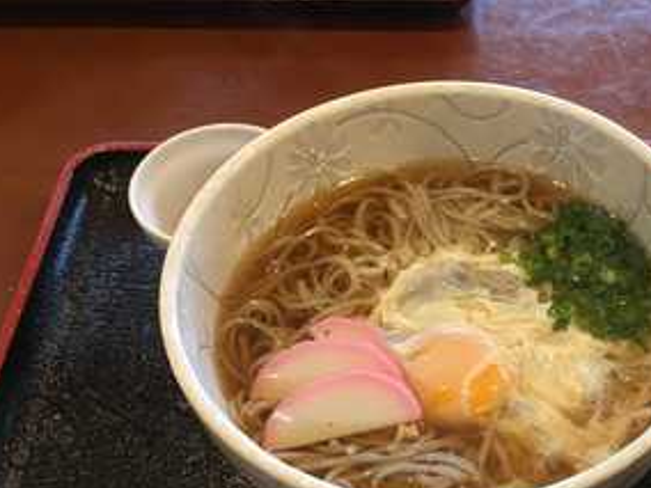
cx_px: 488
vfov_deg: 31.5
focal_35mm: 45
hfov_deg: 40.9
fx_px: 846
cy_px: 376
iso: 50
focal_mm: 4.15
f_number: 2.2
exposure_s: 1/15
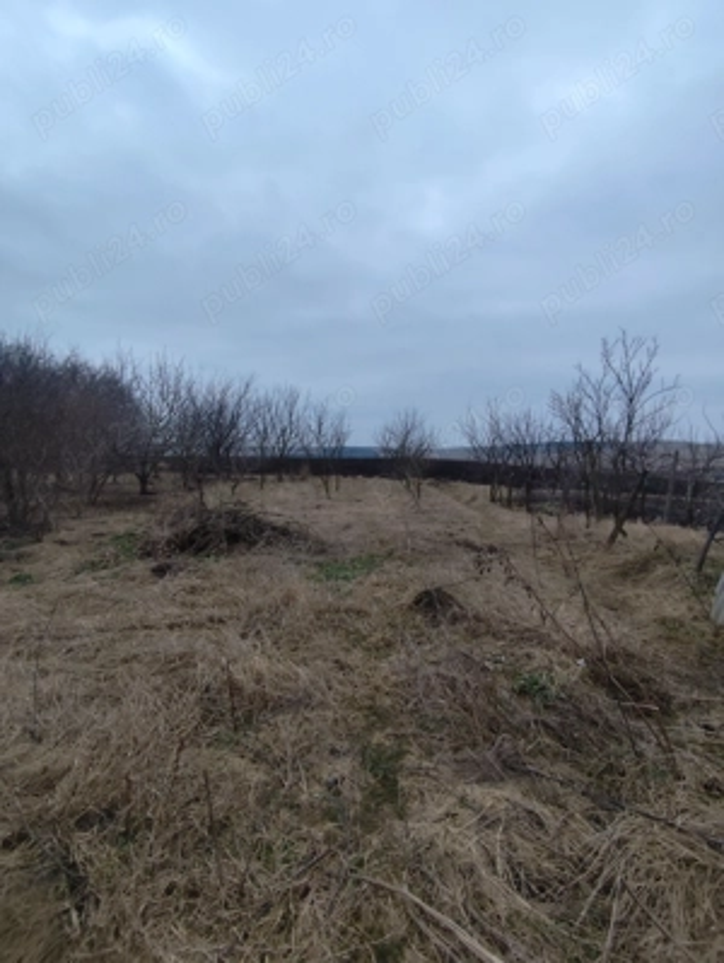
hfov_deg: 78.2
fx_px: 445
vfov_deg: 94.4
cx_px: 362
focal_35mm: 16
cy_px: 482
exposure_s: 1/423
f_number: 2.2
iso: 50
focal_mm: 1.65
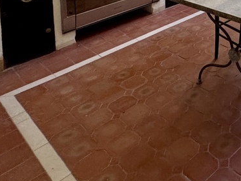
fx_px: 313
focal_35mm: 45
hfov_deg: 34.1
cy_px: -100
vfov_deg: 24.2
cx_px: 287
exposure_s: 1/99
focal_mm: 2.22
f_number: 2.2
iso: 250
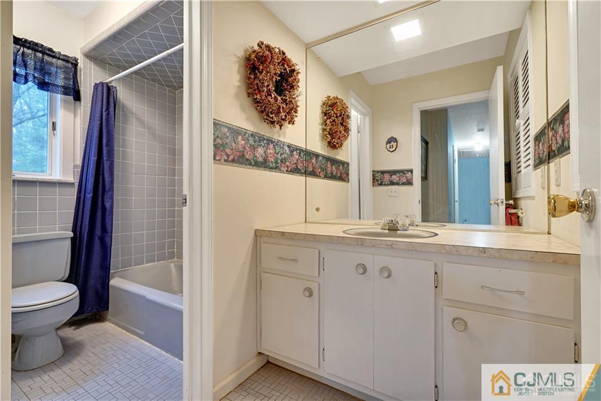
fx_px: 267
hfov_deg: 96.8
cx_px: 300
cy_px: 200
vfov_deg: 73.7
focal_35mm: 16
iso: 100
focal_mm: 16
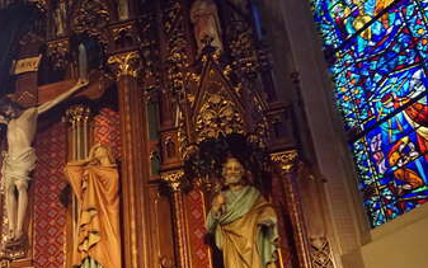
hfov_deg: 32.9
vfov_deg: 22.4
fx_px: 677
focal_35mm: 58
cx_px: 28
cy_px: 135
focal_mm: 16
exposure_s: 1/160
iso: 1600
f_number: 4
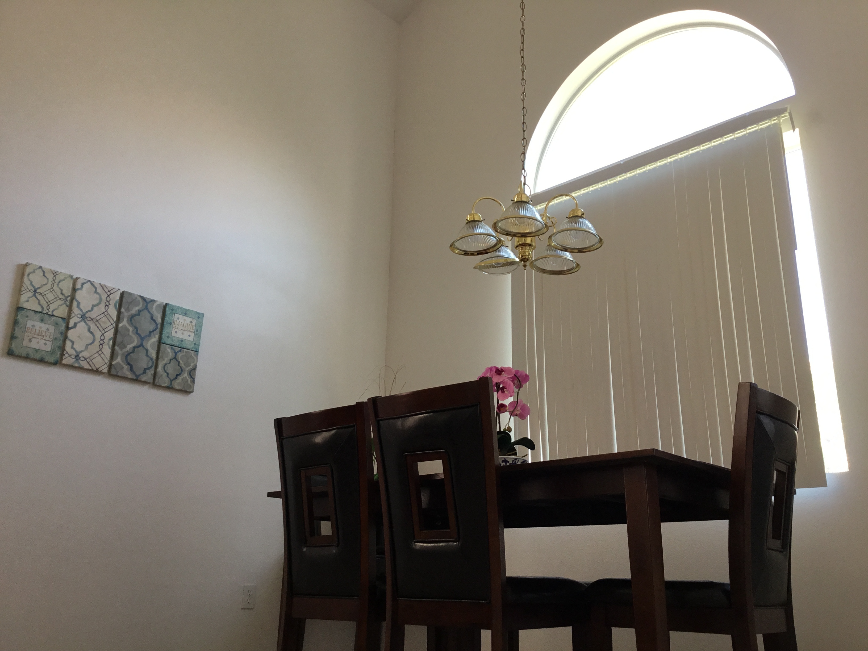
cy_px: 326
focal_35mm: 31
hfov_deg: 58.4
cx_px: 434
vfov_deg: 45.4
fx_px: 777
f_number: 2.4
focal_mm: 3.3
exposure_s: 1/60
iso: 32
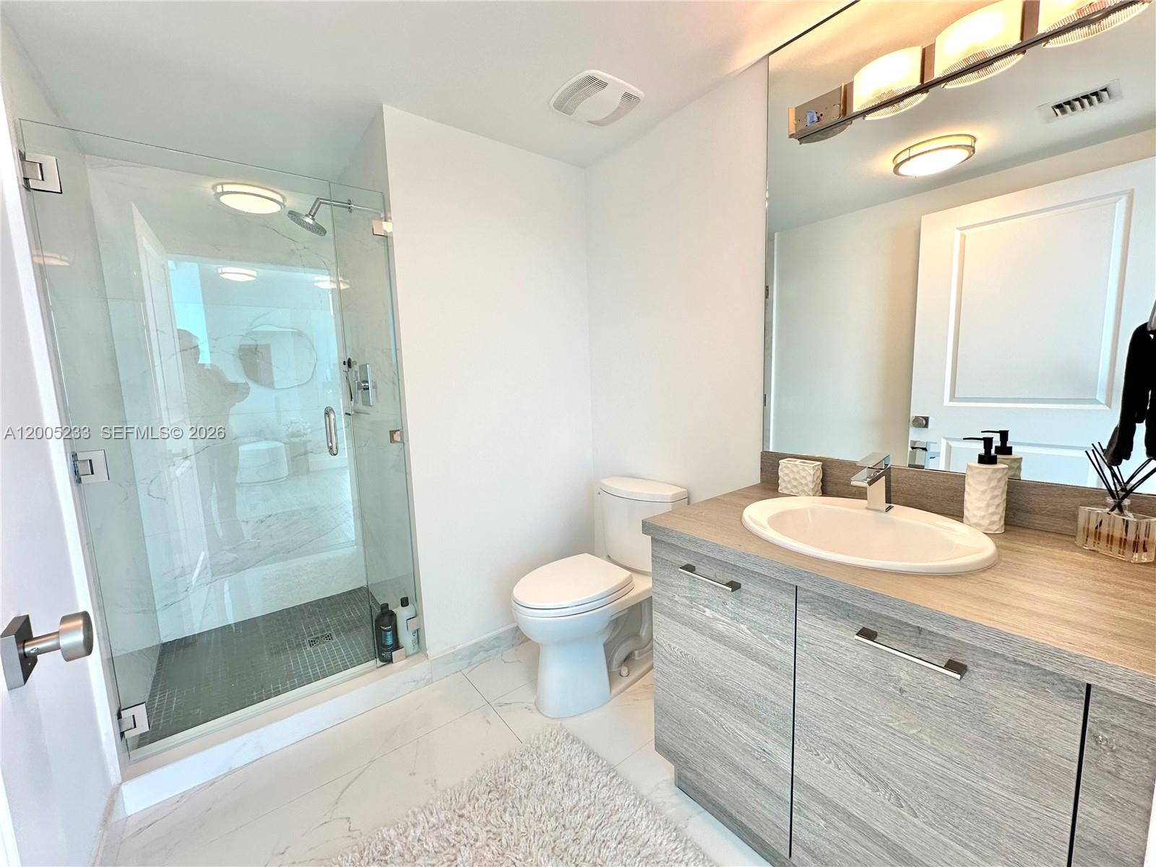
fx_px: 468
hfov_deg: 102.1
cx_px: 578
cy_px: 434
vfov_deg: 85.7
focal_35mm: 14
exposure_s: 1/120
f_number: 2.2
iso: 64
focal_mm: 2.22
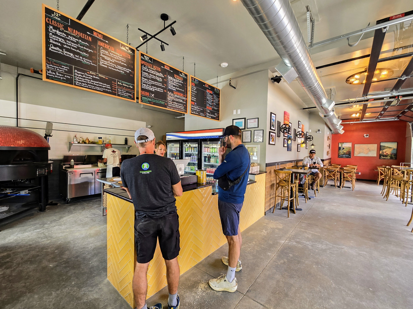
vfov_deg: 89.9
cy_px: 154
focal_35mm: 13
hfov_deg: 106.2
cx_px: 206
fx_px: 155
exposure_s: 1/60
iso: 80
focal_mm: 2.2
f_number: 2.2
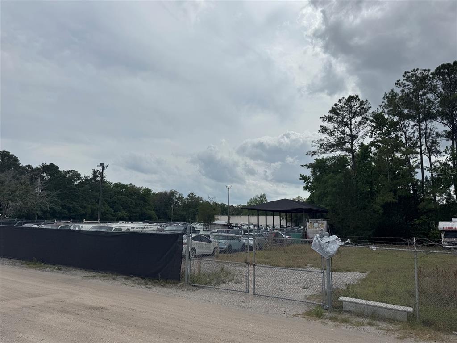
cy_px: 172
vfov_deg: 56.8
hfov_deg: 71.6
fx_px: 317
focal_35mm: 24
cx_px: 228
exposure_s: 1/12346
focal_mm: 6.76
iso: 100
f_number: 1.78
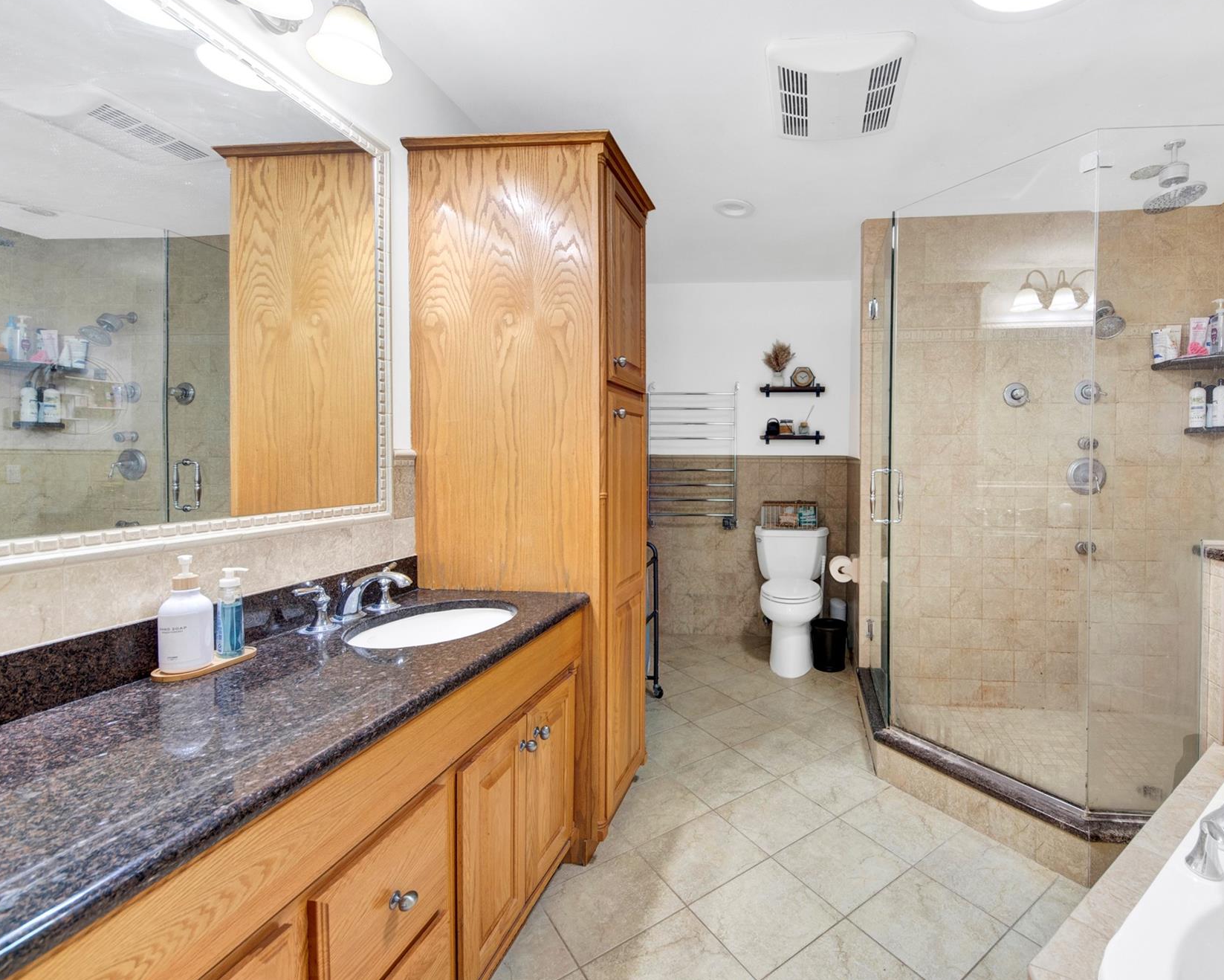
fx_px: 507
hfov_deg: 99.8
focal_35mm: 14
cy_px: 497
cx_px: 710
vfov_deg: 88.0
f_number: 8
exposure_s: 1/4
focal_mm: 8
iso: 250
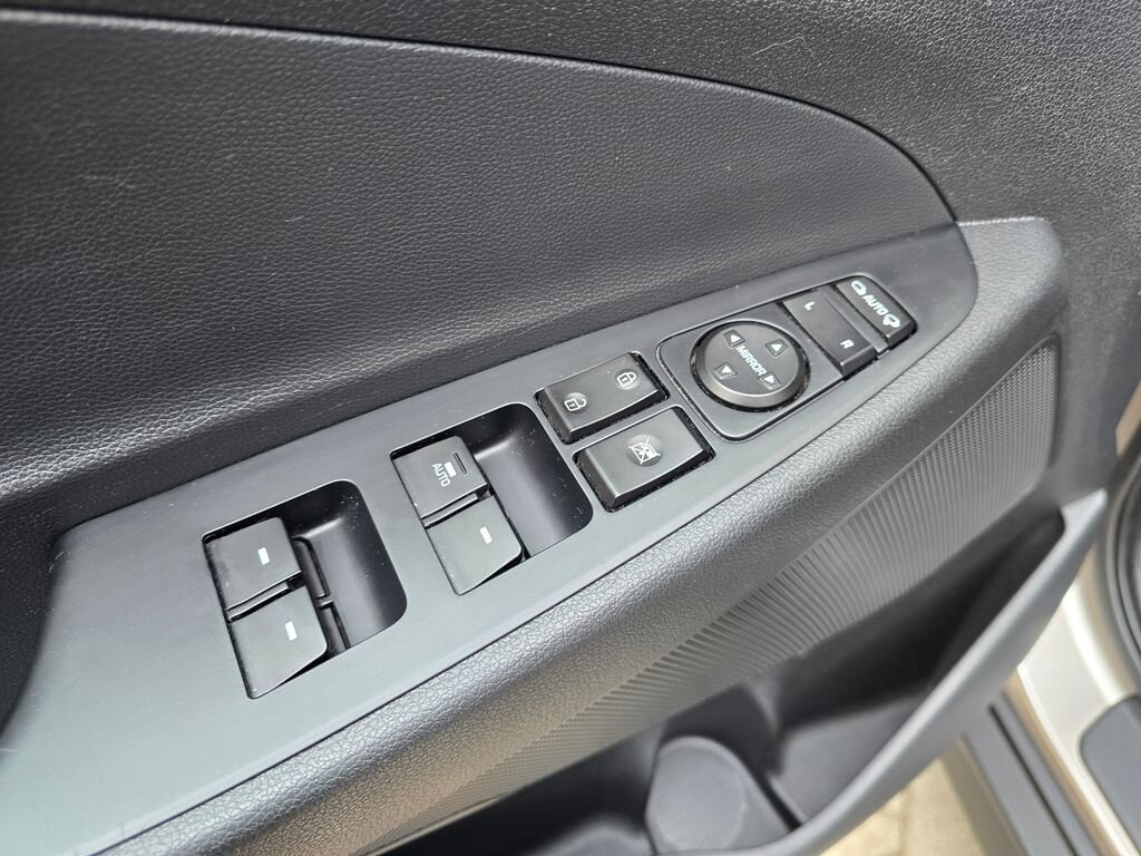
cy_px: 428
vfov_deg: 58.9
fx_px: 758
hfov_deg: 73.9
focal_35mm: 23
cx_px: 570
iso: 200
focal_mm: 6.3
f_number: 1.7
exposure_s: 1/180
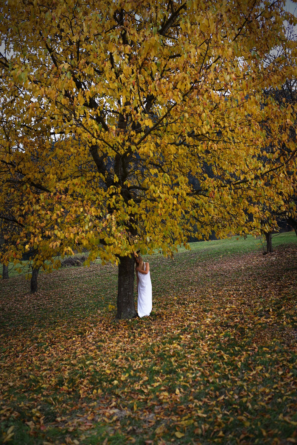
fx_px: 433
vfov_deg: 54.4
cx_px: 148
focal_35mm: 35
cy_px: 222
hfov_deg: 37.9
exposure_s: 1/800
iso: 160
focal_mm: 35
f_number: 2.5
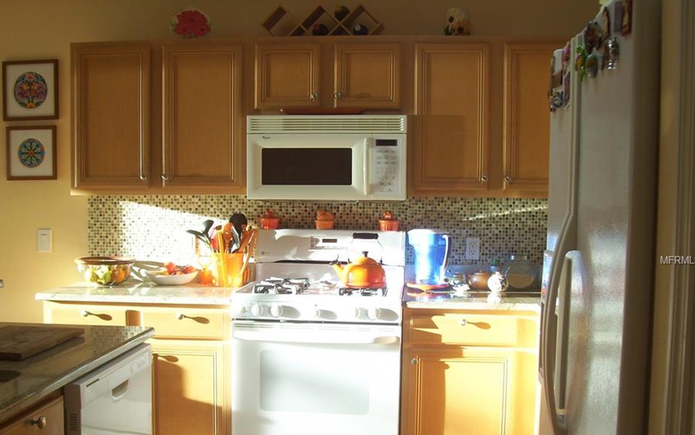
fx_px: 796
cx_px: 324
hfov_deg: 47.2
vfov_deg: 30.5
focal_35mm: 42
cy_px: 261
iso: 80
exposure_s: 1/25
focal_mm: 6
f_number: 2.7
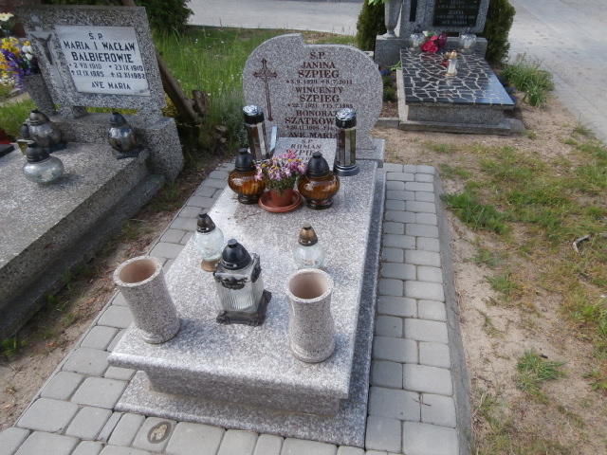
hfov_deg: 71.6
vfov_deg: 56.8
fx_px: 421
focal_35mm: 24
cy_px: 228
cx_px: 304
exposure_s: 1/250
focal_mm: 4.2
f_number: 3
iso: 100
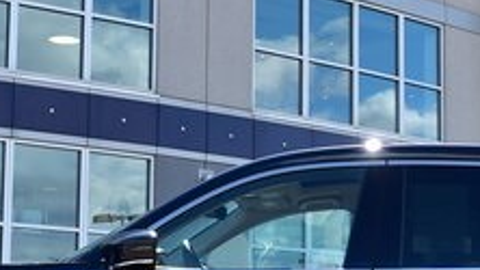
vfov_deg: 11.1
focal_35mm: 109
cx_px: 316
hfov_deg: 19.6
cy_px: 184
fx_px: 1388
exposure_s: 1/200
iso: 100
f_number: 7.1
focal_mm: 24
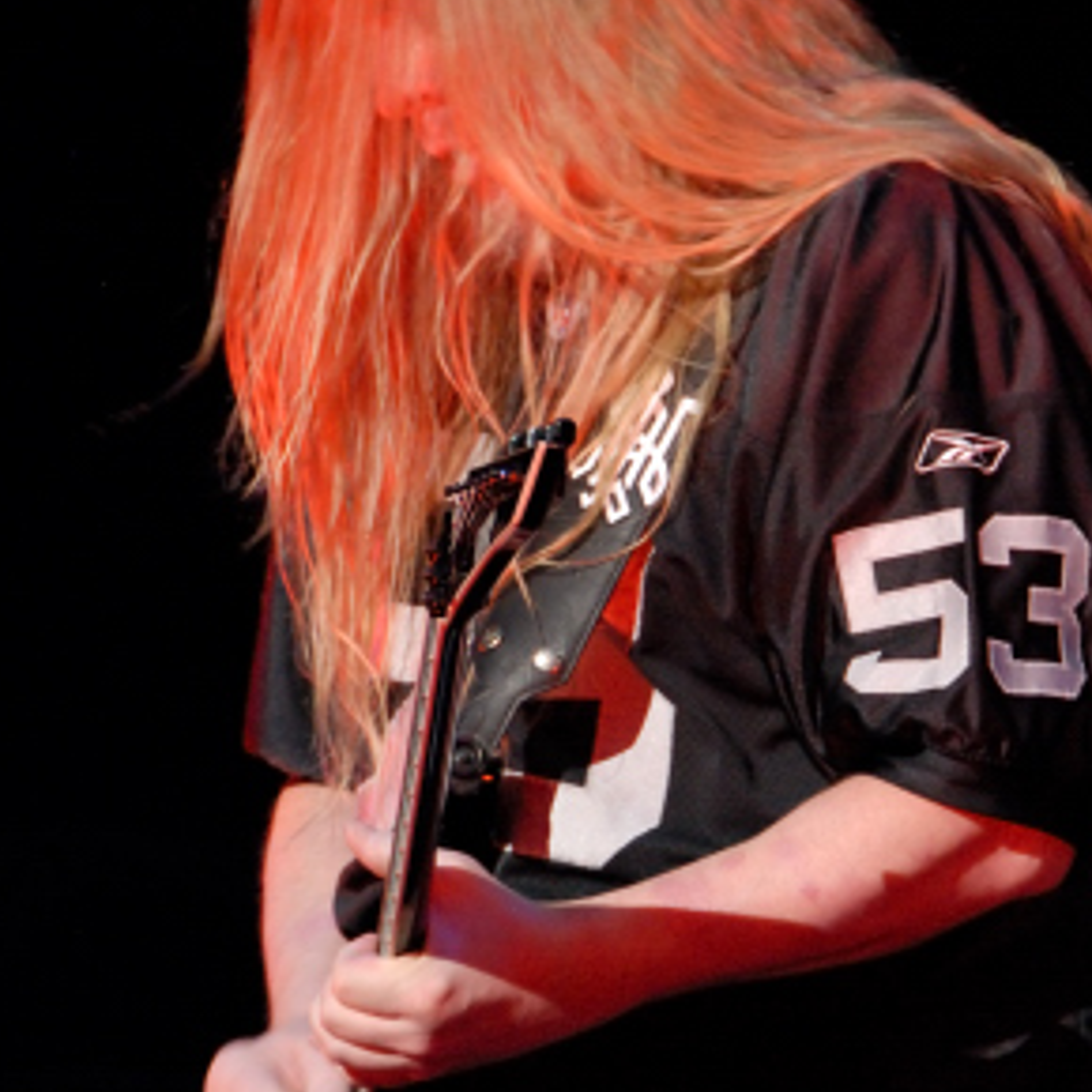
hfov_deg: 4.9
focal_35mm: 357
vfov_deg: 4.9
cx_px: 612
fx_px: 12737
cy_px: 527
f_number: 7.1
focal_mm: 135
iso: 1000
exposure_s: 1/80
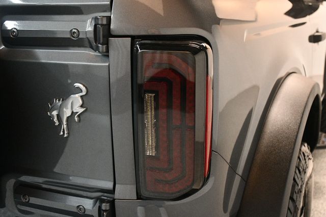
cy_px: 108
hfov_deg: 43.6
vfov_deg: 29.8
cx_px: 163
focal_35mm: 45
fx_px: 407
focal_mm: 30
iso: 3200
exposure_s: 1/80
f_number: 4
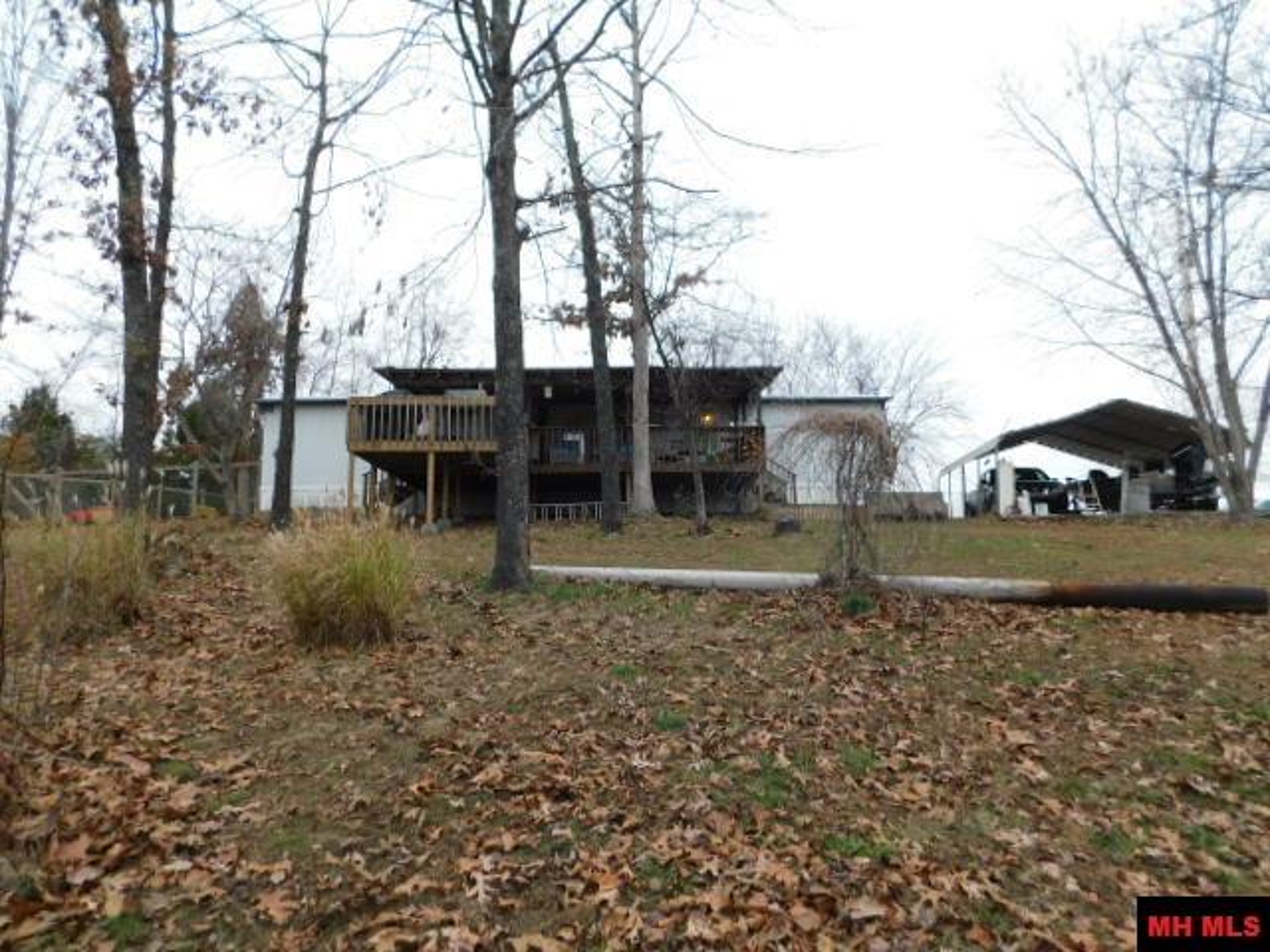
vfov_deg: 58.9
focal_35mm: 23
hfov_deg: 73.9
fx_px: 844
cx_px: 635
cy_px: 476
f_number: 3
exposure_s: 1/250
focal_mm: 4
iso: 125
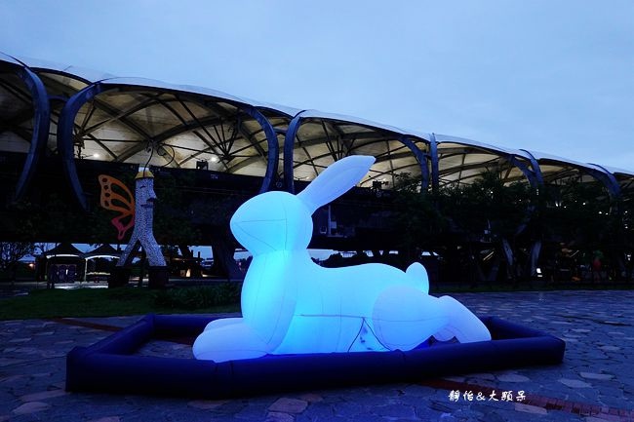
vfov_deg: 53.1
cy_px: 211
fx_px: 423
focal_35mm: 24
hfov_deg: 73.8
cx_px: 317
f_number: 2.8
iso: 800
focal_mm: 9
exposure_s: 1/20
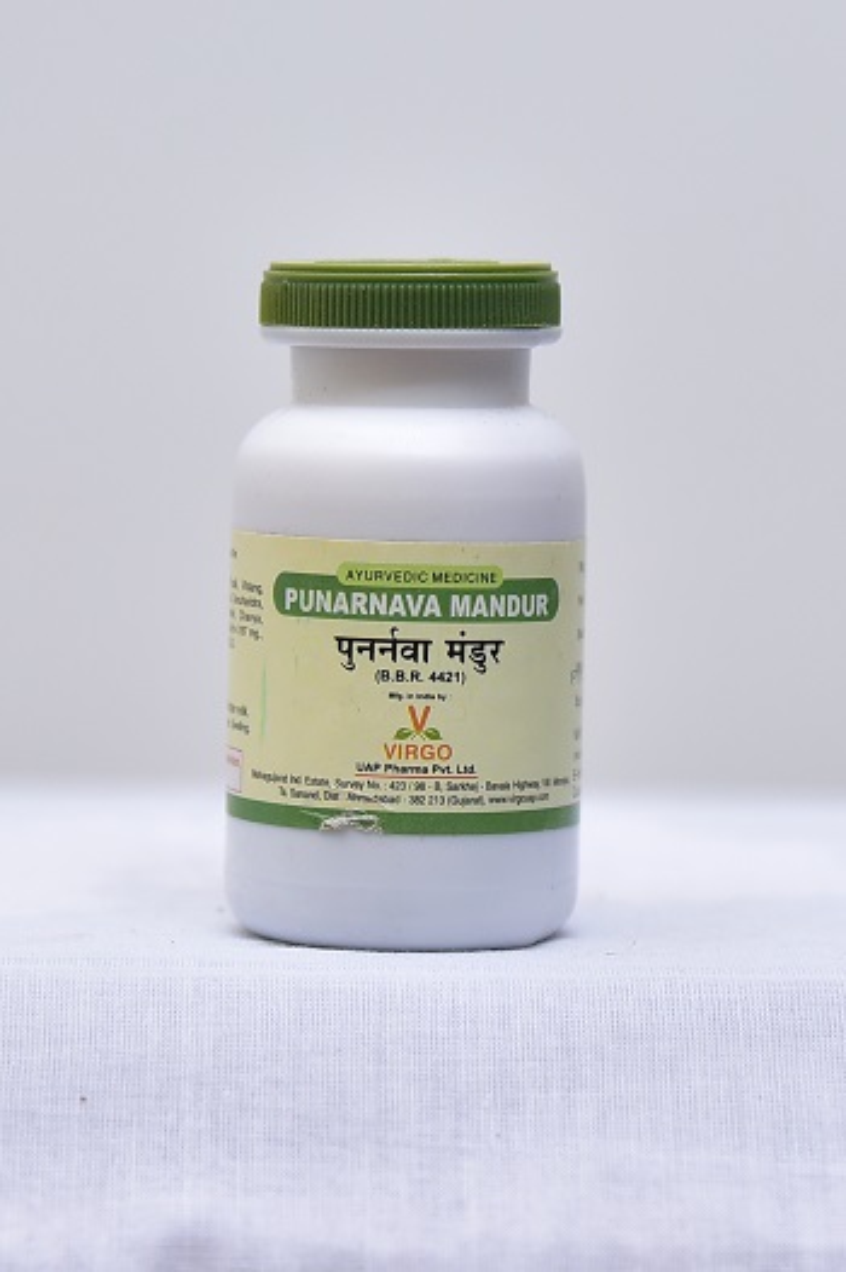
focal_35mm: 70
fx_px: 2471
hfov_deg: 19.4
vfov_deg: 28.9
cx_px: 423
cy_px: 636
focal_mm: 70
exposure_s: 1/125
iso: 1250
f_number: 4
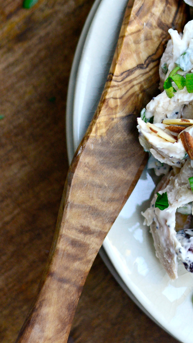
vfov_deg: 13.7
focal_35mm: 155
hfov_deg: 7.6
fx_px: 1410
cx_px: 320
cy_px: -7
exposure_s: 1/200
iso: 500
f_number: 2.8
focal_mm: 50
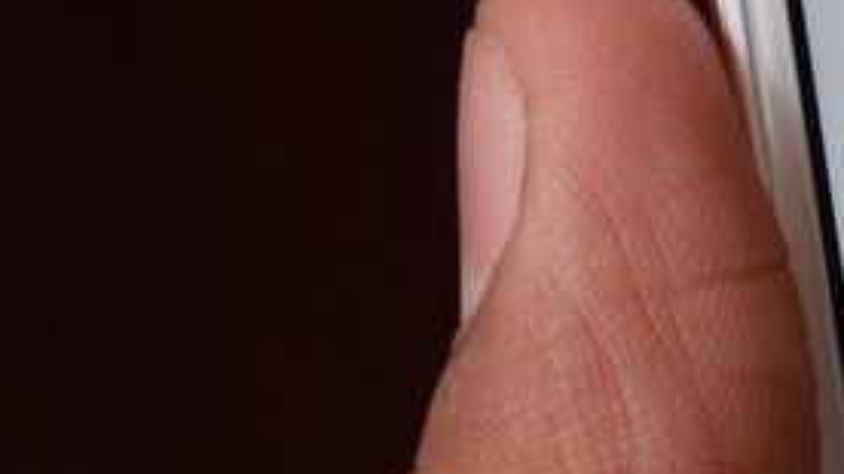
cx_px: 2162
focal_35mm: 427
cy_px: 841
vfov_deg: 2.8
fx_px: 9552
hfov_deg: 4.9
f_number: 5.6
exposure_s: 1/125
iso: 400
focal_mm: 50
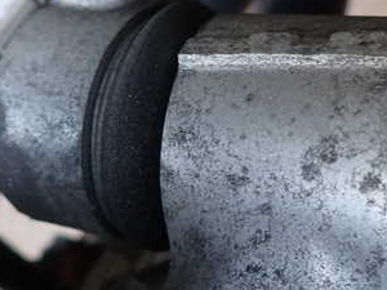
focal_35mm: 50
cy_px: 97
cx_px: 205
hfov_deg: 38.2
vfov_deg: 28.9
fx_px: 559
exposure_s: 1/60
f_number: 2
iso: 200
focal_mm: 4.5
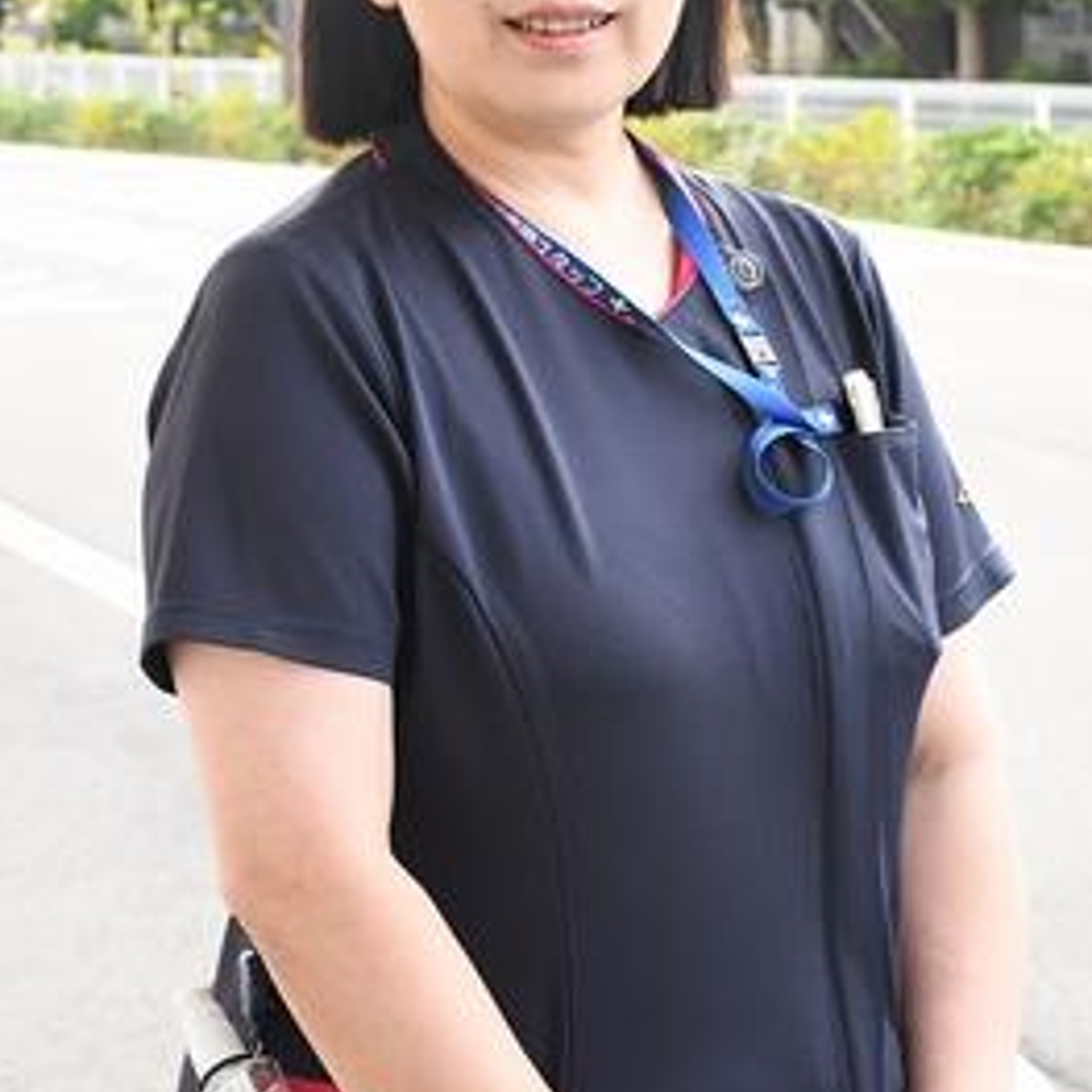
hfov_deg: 18.7
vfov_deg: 18.6
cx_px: 546
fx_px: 3319
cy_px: 291
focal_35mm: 93
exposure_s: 1/400
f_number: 10
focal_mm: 48
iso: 2000
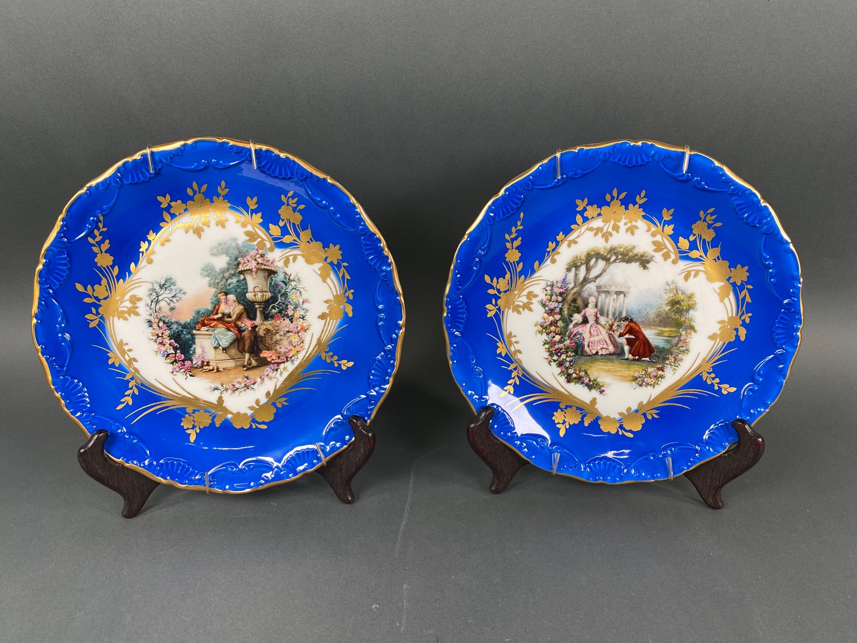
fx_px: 644
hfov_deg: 67.3
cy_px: 322
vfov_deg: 53.1
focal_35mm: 26
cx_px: 428
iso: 80
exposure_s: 1/120
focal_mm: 4.25
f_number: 1.8
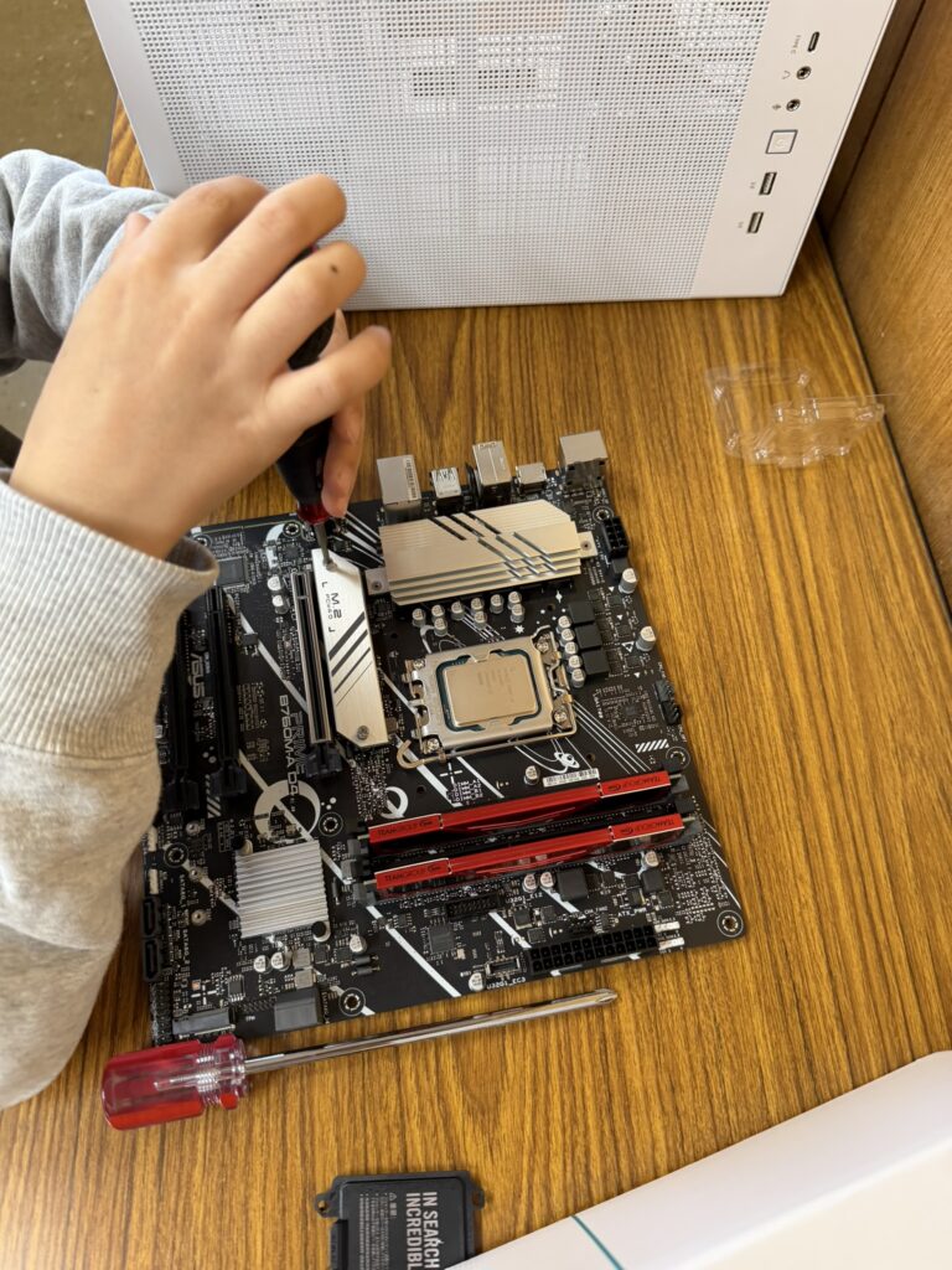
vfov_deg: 71.6
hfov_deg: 56.8
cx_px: 476
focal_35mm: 24
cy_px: 635
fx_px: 880
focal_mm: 6.76
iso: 200
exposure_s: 1/50
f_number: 1.78
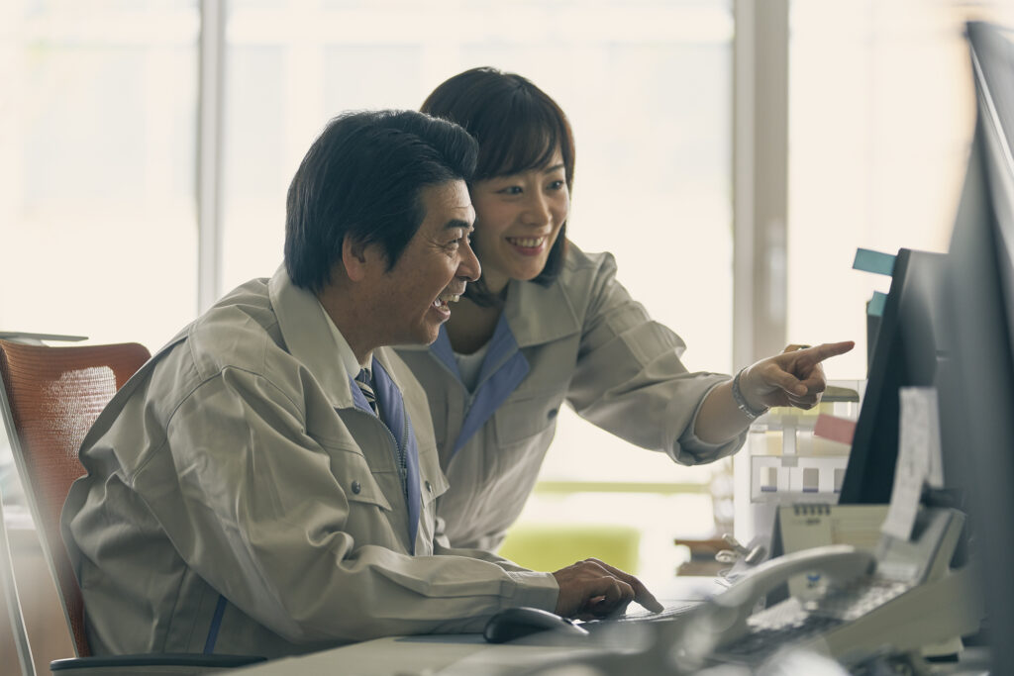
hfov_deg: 14.4
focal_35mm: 142
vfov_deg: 9.7
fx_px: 4000
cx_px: 507
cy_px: 338
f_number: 2.8
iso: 400
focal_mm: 142
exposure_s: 1/160
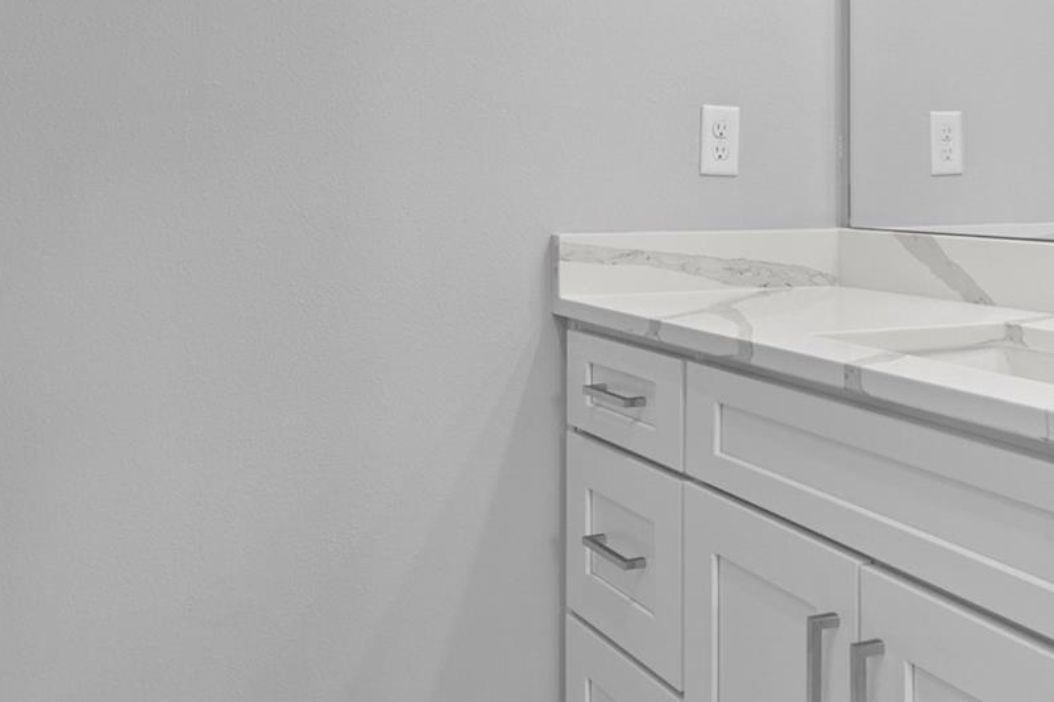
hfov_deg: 46.3
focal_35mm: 42
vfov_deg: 31.5
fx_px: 1229
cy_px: 202
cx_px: 593
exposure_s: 1/6
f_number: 8
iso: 320
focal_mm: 14
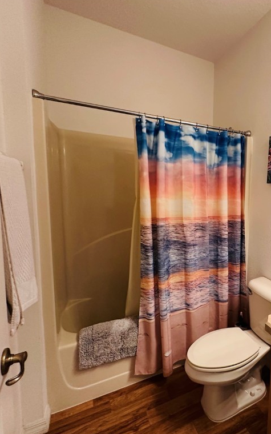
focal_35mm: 20
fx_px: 236
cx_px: 227
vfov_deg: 85.1
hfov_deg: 54.4
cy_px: 216
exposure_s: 1/60
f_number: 2.2
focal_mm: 2.22
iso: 250
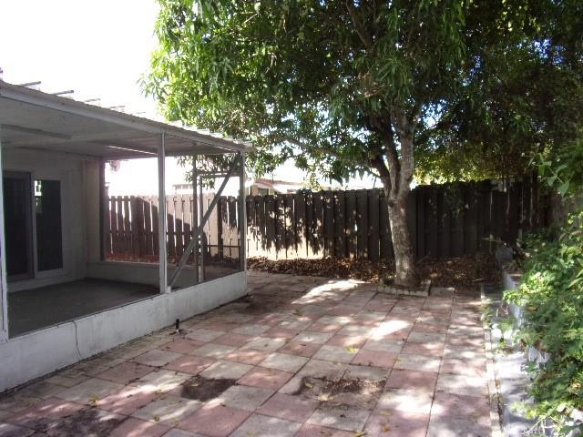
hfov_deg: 71.6
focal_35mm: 24
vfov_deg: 56.8
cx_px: 292
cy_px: 218
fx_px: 404
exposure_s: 1/150
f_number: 3.3
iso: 80
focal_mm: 4.3
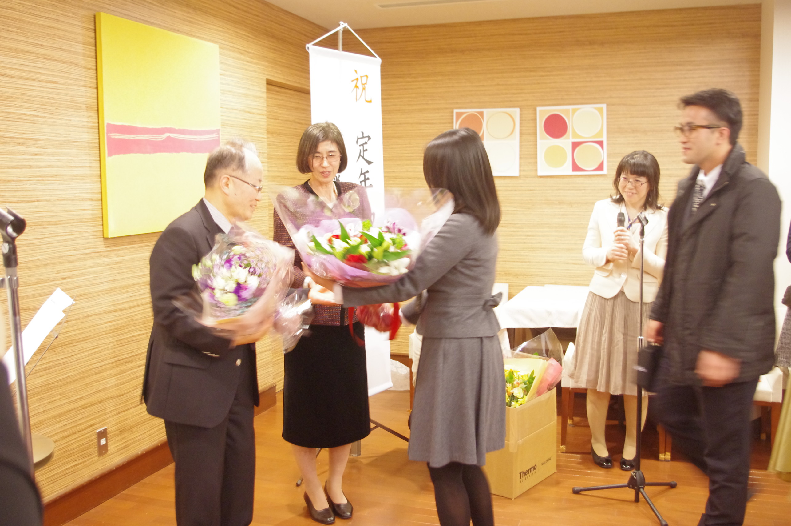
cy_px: 263
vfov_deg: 36.8
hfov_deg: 53.2
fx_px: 790
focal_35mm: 36
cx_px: 396
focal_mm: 24.38
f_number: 4
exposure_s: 1/13
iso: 2000
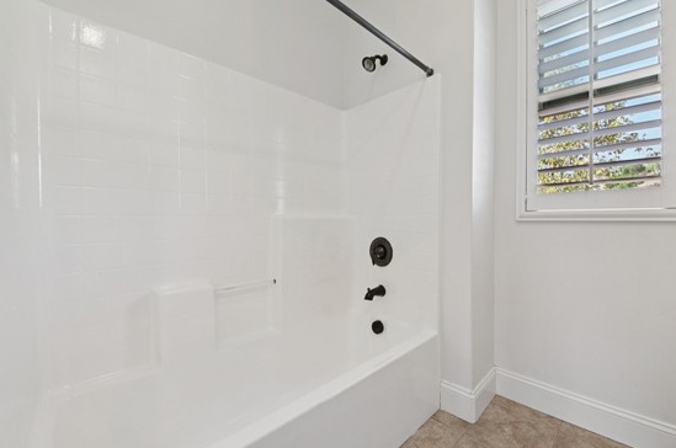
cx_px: 373
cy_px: 218
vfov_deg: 81.0
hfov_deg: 104.0
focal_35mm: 14
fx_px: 262
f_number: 8
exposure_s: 1/15
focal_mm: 12
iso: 250
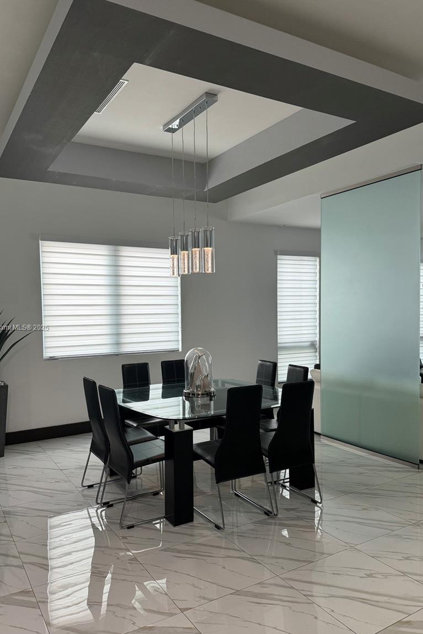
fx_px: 458
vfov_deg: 69.4
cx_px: 196
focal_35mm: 26
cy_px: 328
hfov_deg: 49.5
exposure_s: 1/60
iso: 125
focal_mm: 6.86
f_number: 1.78
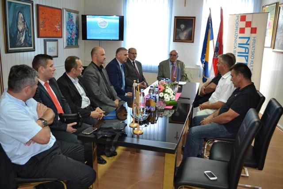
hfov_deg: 61.9
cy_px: 94
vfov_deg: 43.6
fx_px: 236
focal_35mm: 30
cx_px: 142
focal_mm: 20
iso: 900
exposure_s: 1/60
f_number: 3.8
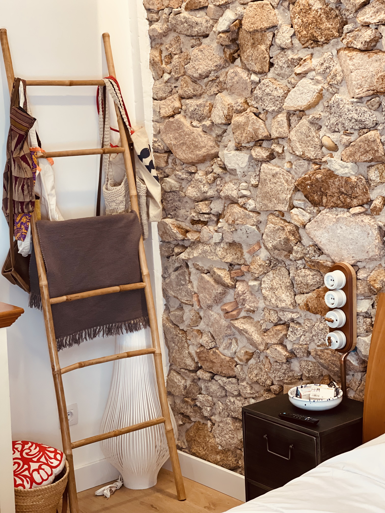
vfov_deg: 30.3
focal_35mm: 64
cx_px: 192
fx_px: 949
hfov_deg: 22.9
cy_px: 256
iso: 200
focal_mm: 7.5
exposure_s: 1/100
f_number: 2.2
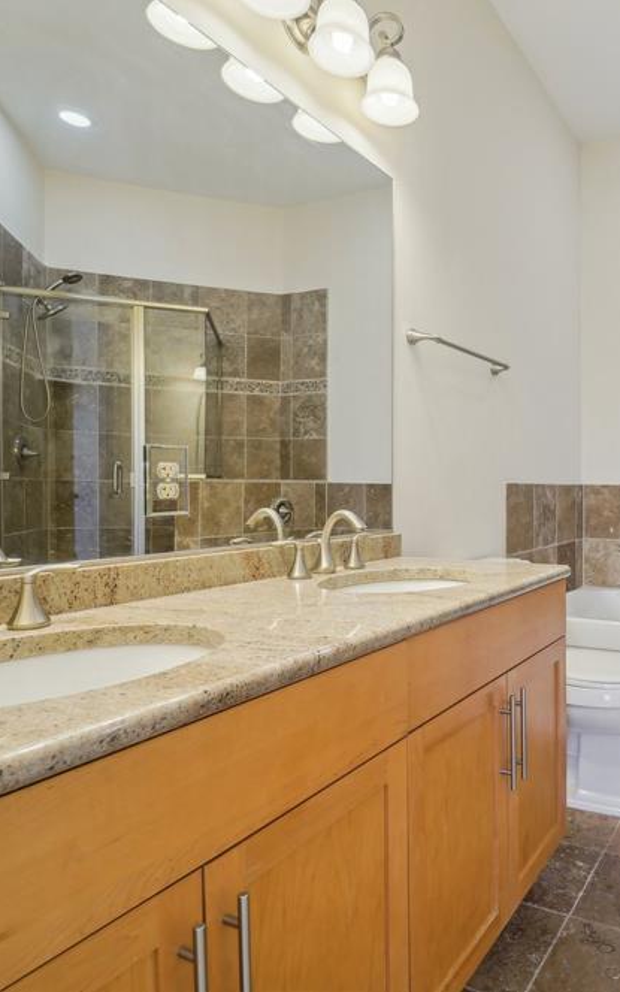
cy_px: 484
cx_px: 523
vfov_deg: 79.6
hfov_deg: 50.6
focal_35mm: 22
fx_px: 595
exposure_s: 1/13
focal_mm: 14
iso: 400
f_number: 8
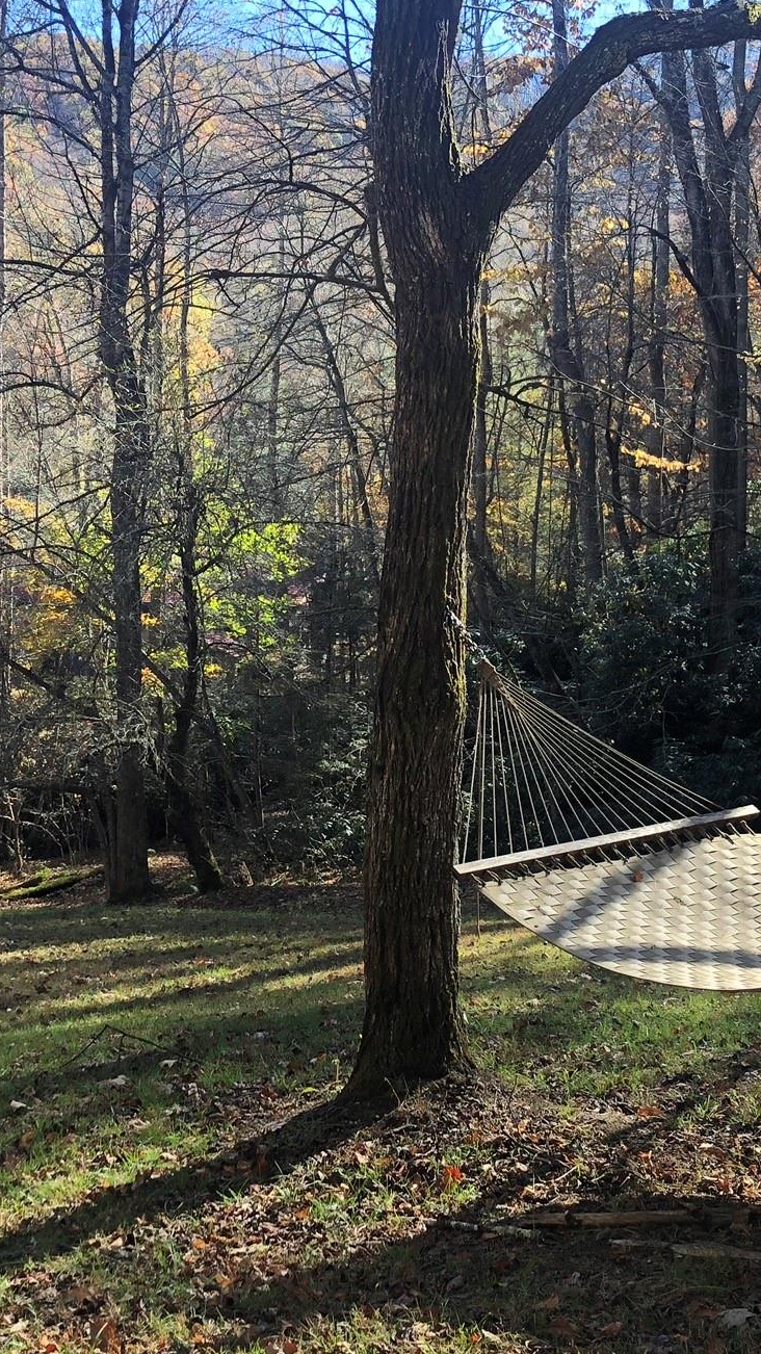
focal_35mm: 48
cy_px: 697
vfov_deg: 42.9
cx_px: 371
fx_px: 1723
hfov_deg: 24.9
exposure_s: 1/140
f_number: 1.8
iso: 20
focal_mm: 3.99
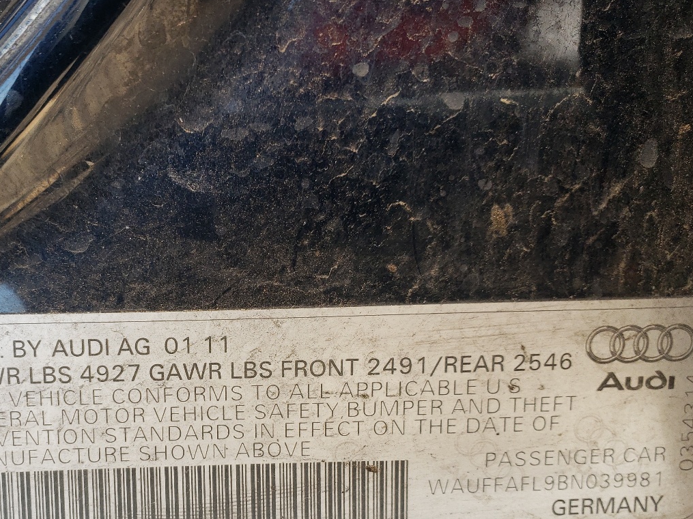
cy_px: 385
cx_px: 218
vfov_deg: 34.4
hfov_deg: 44.9
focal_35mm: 41
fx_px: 821
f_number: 1.5
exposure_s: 1/167
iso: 50
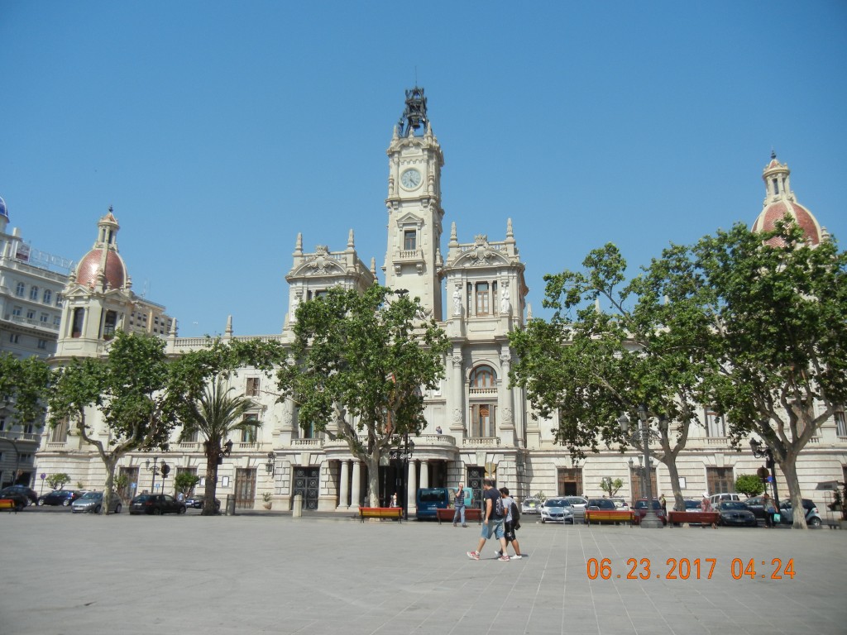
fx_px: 734
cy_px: 318
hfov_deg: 60.0
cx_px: 424
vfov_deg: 46.8
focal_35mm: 30
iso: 160
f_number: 7
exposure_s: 1/512
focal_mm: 5.4
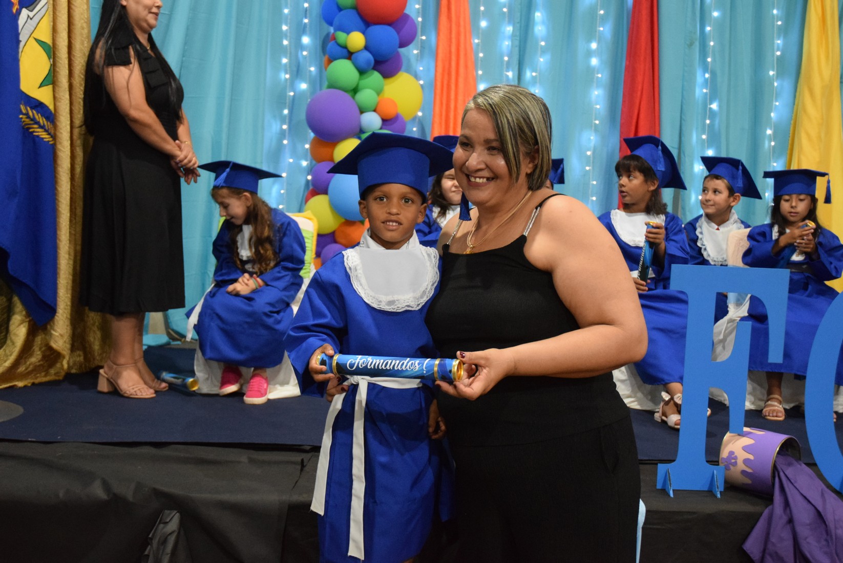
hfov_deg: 47.9
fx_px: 949
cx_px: 422
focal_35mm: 40
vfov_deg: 33.1
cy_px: 282
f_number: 3.8
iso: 3600
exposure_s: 1/60
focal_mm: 27
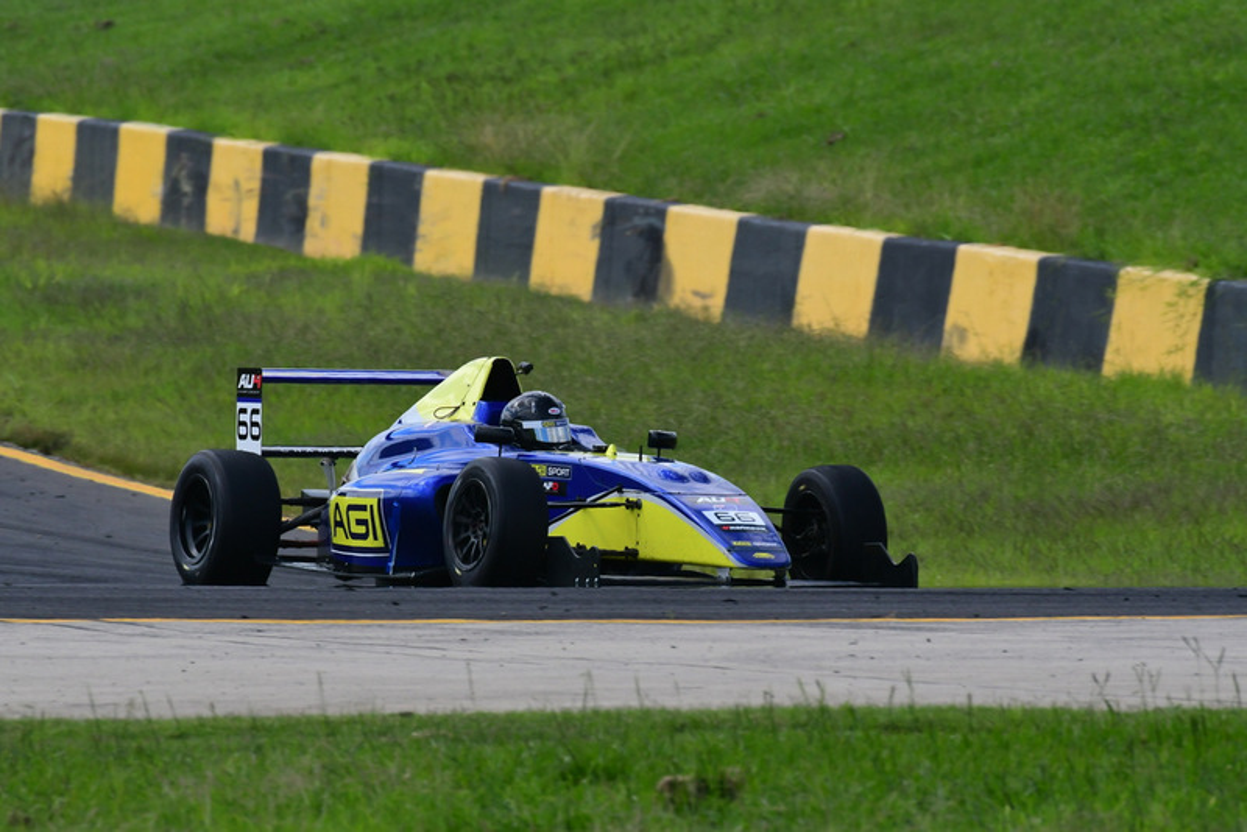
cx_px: 624
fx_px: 25987
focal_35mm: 750
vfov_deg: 1.8
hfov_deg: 2.7
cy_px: 416
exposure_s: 1/640
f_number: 13
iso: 800
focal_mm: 500
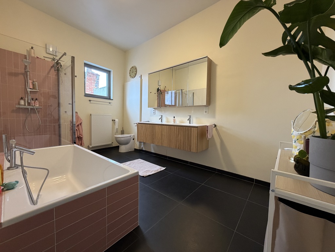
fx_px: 135
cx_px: 168
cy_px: 126
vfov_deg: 85.7
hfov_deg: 102.1
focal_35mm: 14
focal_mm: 2.22
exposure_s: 1/60
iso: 320
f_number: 2.2
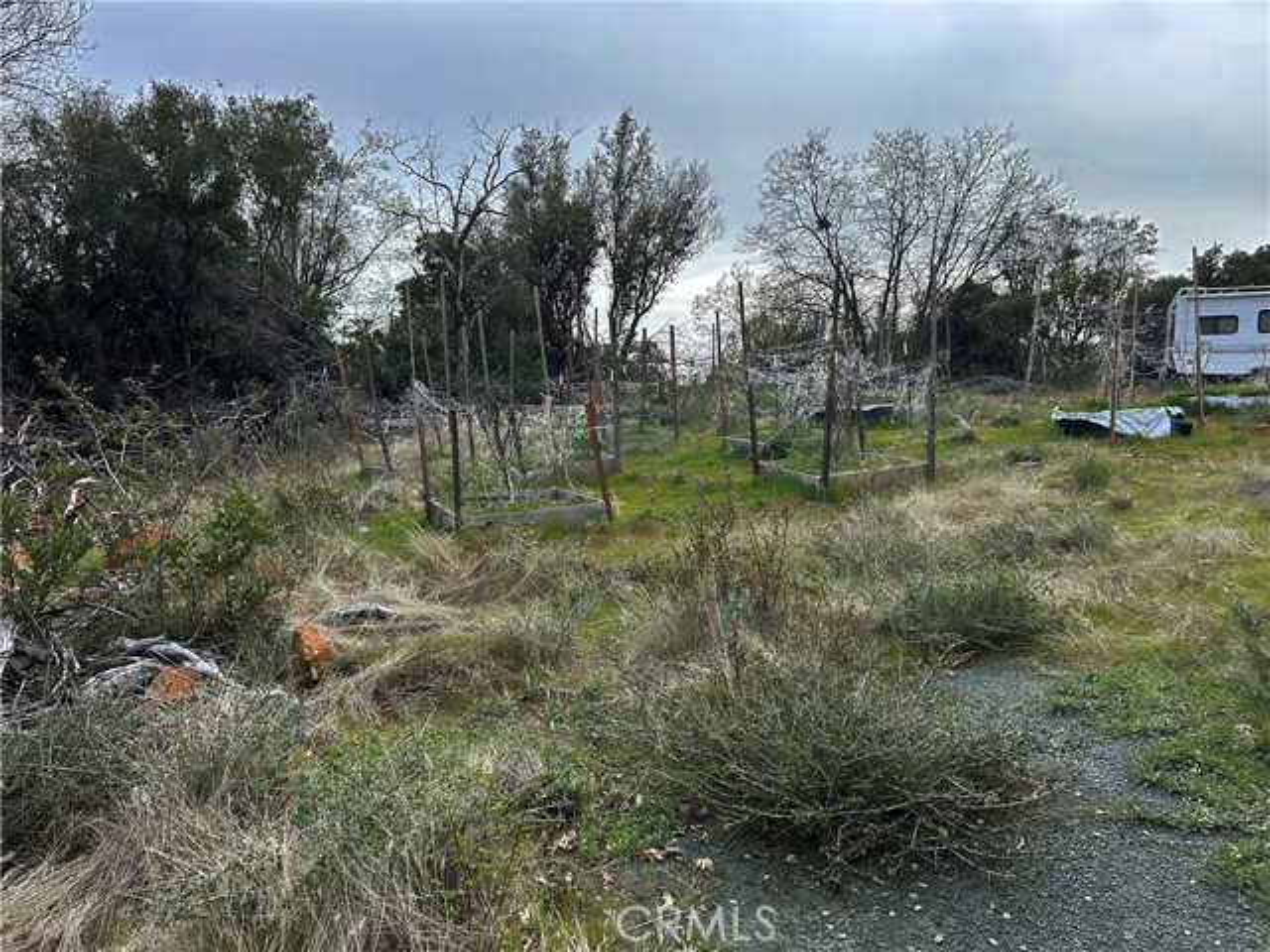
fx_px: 954
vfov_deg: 53.1
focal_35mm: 26
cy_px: 476
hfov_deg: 67.3
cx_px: 635
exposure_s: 1/2404
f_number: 1.5
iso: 50
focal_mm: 5.7
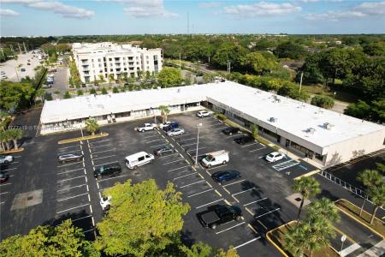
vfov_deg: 57.2
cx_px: 192
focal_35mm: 22
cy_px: 128
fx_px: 235
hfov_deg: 78.6
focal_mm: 8.38
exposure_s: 1/180
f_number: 2.8
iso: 110
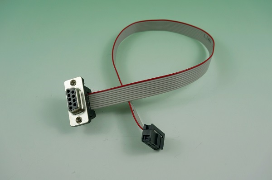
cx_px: 136
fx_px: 294
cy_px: 90
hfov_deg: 49.6
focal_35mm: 39
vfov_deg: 34.1
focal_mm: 26
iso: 100
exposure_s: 1/125
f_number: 8
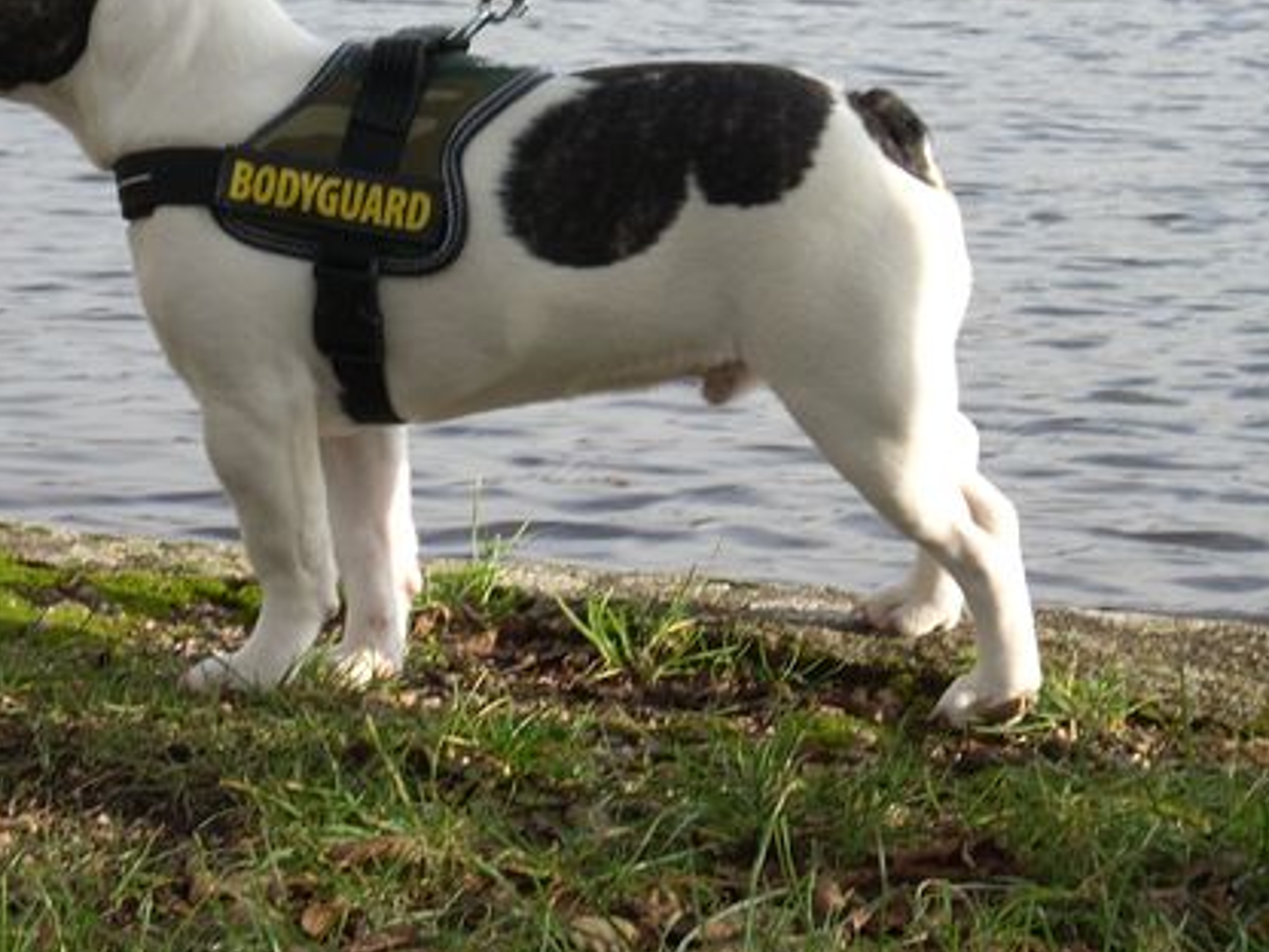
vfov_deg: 10.4
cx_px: 415
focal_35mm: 143
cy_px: 339
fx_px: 5242
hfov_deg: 13.8
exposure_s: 1/142
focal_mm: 15.3
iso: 64
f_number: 4.7
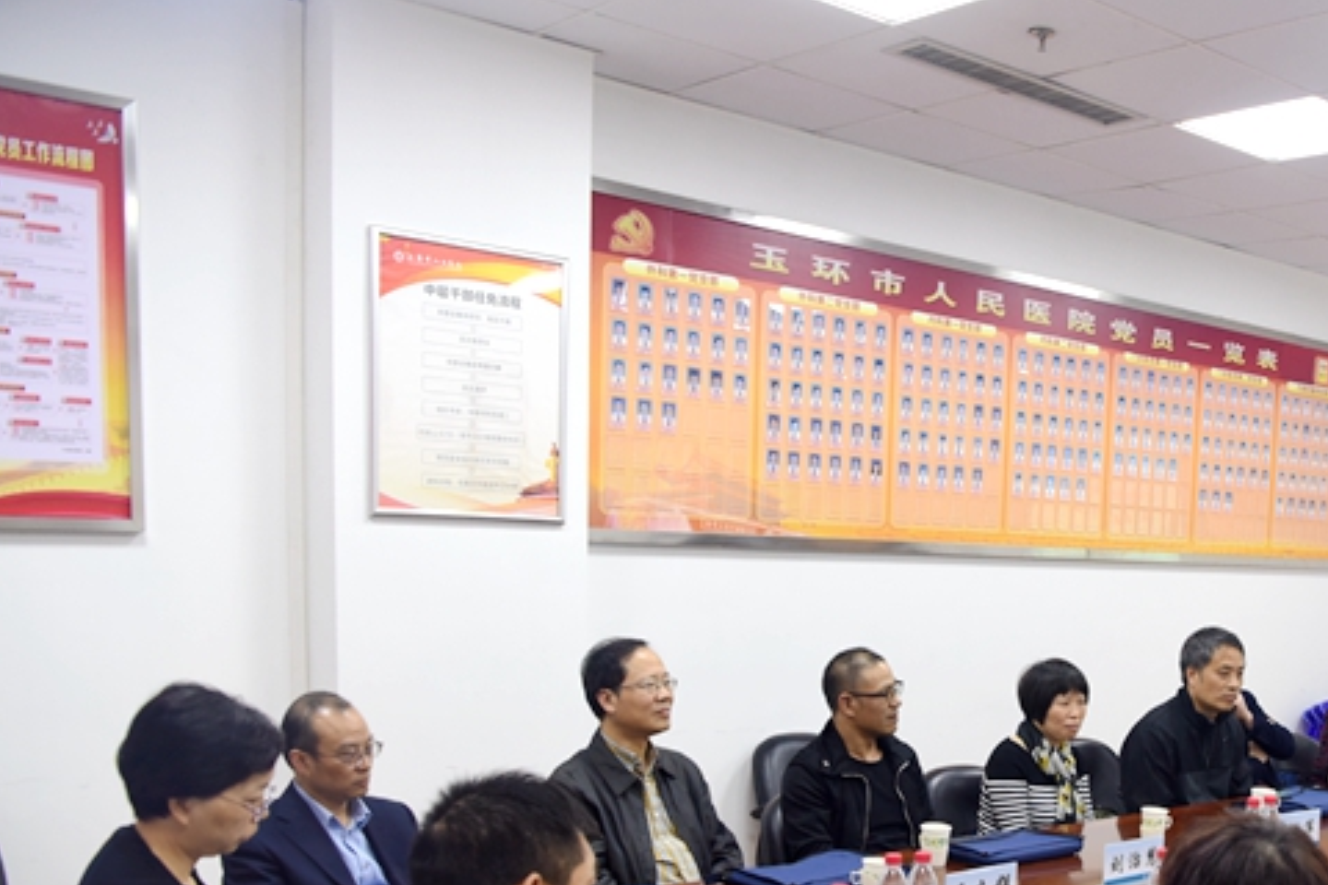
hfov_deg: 45.7
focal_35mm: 40
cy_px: 727
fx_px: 1475
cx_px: 1082
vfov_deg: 32.4
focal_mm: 24
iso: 1600
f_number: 4.5
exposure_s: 1/80
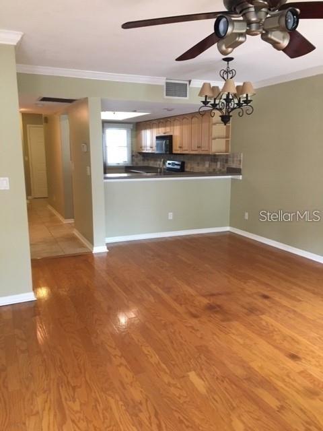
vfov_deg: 61.7
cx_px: 162
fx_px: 361
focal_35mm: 29
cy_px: 216
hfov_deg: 48.2
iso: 125
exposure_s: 1/30
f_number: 2.2
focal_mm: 4.15
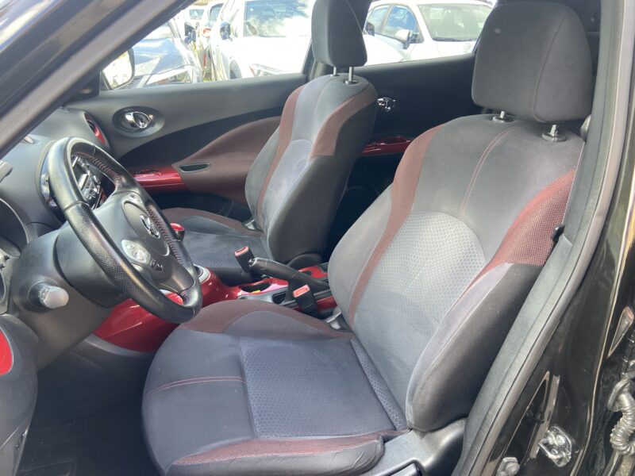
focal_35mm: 26
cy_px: 238
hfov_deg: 67.3
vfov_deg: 53.1
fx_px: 477
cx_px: 318
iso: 100
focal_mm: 4.25
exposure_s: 1/121
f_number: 1.8
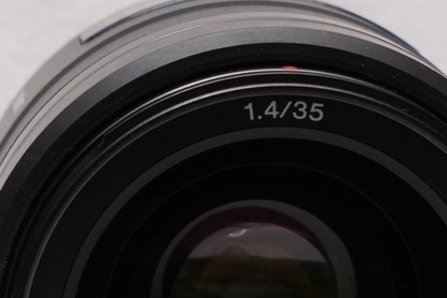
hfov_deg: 10.7
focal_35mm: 190
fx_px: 2358
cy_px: 296
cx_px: -17
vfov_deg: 7.2
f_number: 8
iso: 800
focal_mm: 33
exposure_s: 1/60
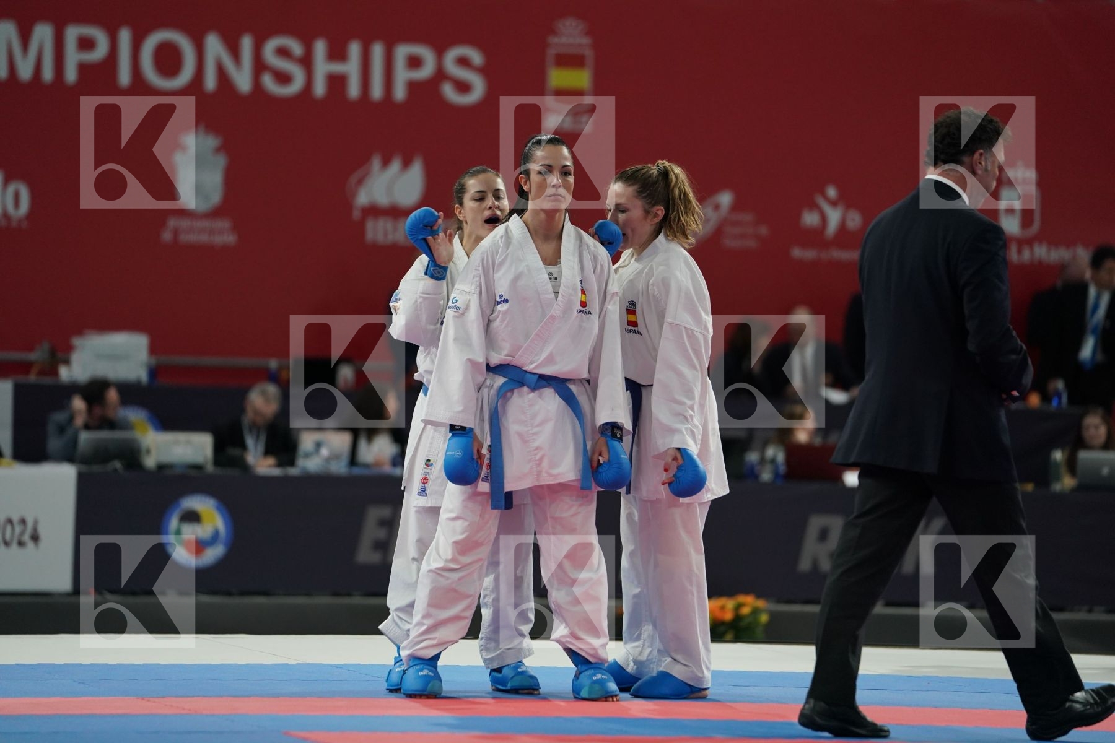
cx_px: 558
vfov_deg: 6.9
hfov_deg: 10.3
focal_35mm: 200
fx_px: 6194
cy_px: 372
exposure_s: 1/1000
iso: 1600
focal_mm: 200
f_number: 2.8
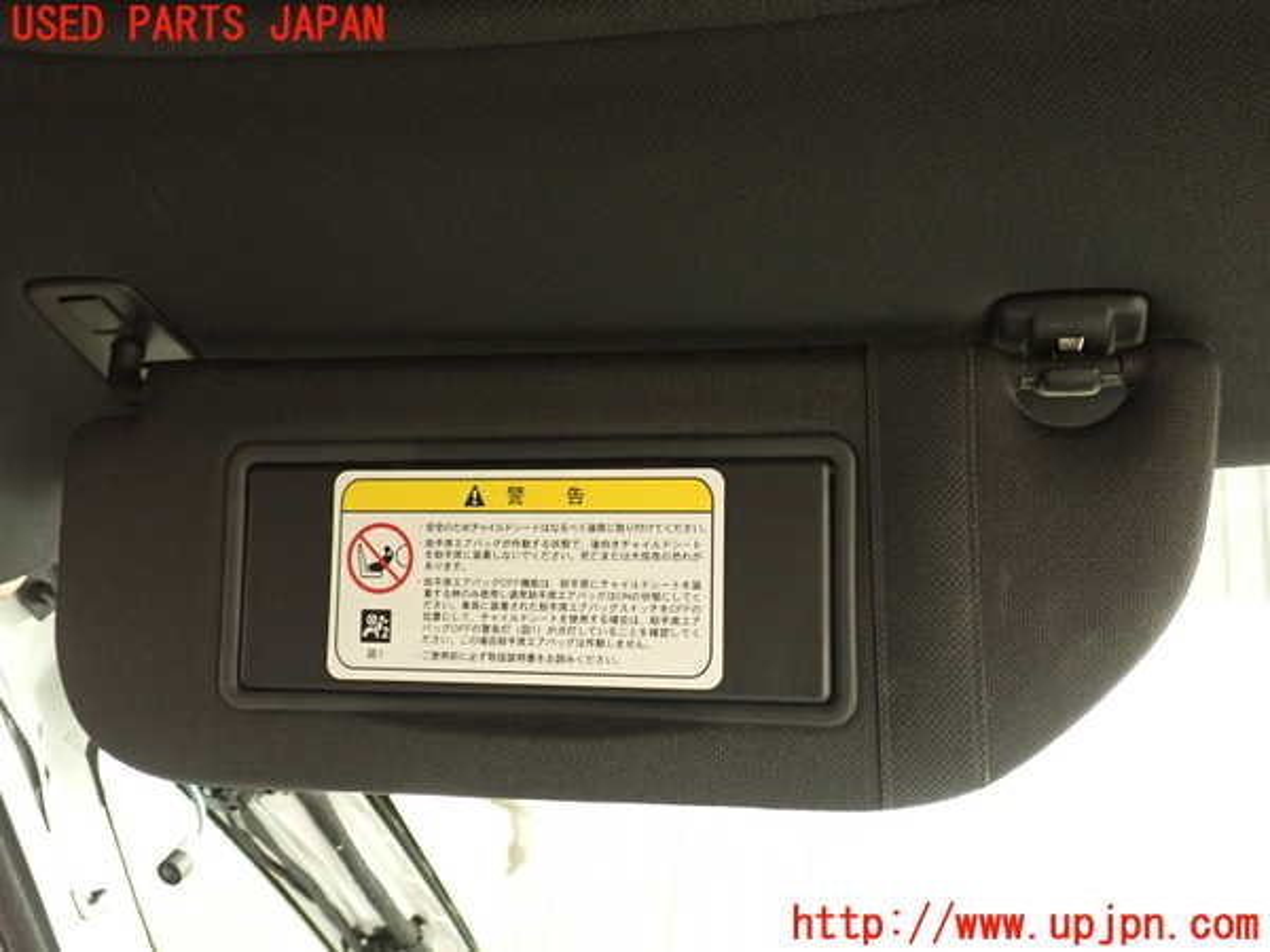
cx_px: 635
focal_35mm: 36
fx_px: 1321
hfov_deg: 51.4
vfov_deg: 39.7
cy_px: 476
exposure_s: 1/40
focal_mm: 6.37
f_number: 2.5
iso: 500
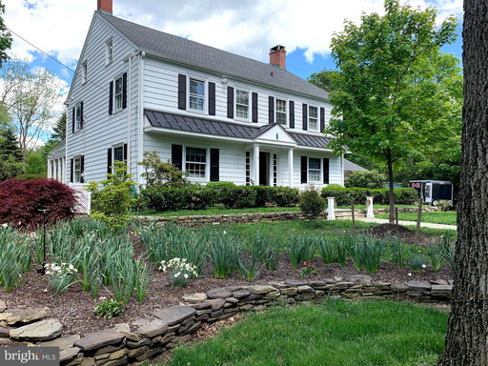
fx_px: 367
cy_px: 183
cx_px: 244
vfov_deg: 53.1
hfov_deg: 67.3
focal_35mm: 26
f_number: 1.8
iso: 25
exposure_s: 1/549
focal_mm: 4.25
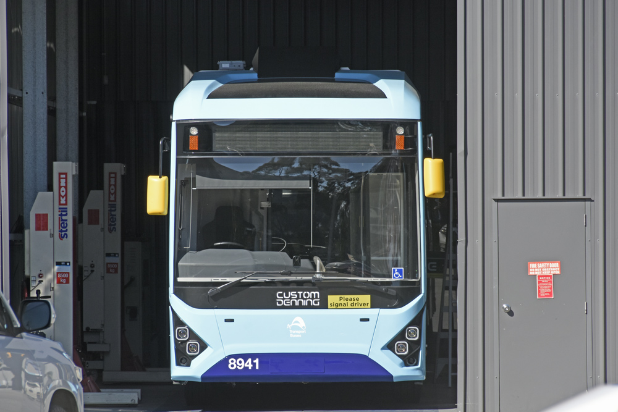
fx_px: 5150
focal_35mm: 300
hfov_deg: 6.9
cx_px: 309
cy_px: 206
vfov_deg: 4.6
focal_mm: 200
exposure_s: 1/1250
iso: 560
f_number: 8
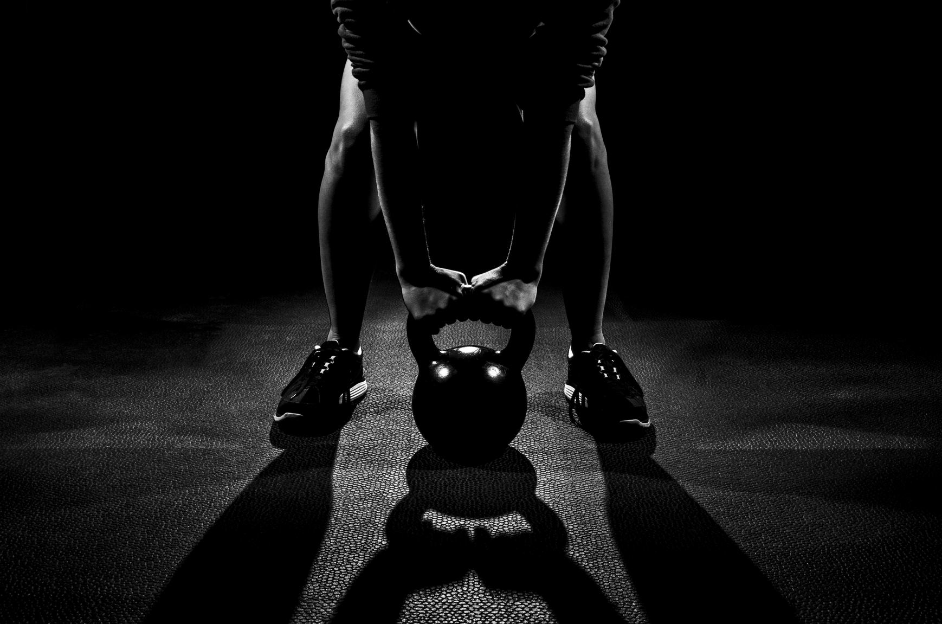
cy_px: 312
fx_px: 1253
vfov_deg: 28.0
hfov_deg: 41.2
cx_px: 471
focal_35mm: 48
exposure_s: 19
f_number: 16
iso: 100
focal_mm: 32
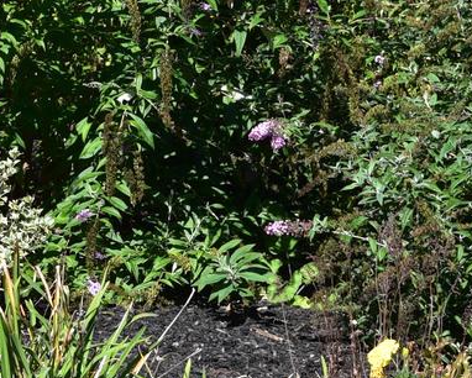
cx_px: -195
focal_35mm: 176
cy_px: -224
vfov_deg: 8.6
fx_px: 2460
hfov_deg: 10.6
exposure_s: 1/320
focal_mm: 35
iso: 400
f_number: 11
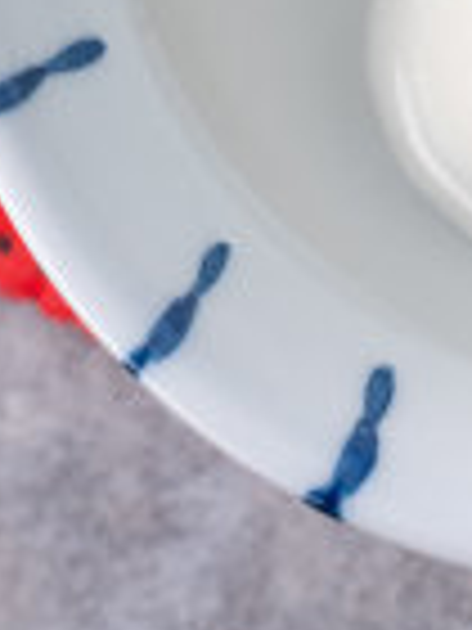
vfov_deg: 7.7
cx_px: 261
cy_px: -153
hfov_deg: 5.8
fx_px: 4654
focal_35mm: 256
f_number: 8
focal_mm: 61
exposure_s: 1/160
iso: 100
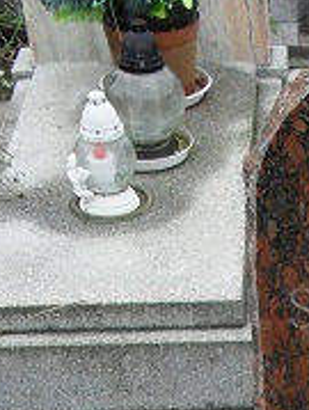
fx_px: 1388
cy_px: 667
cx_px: 478
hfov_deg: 12.1
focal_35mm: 117
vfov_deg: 15.2
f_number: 3.2
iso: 100
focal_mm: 6.3
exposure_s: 1/180
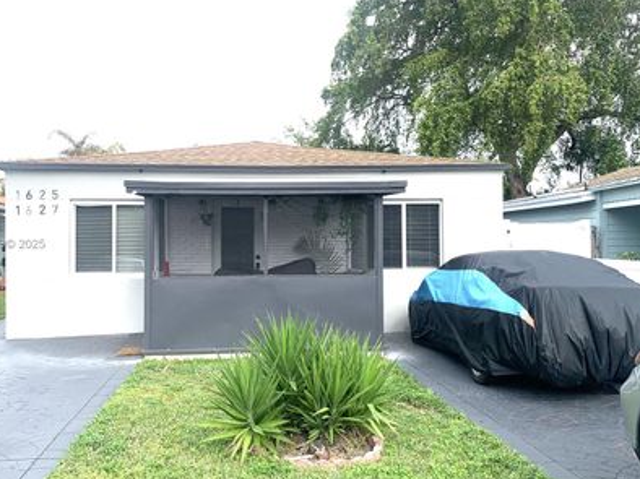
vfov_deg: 42.9
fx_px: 610
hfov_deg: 55.3
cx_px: 292
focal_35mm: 33
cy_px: 244
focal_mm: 4.25
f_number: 1.8
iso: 25
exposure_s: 1/2208
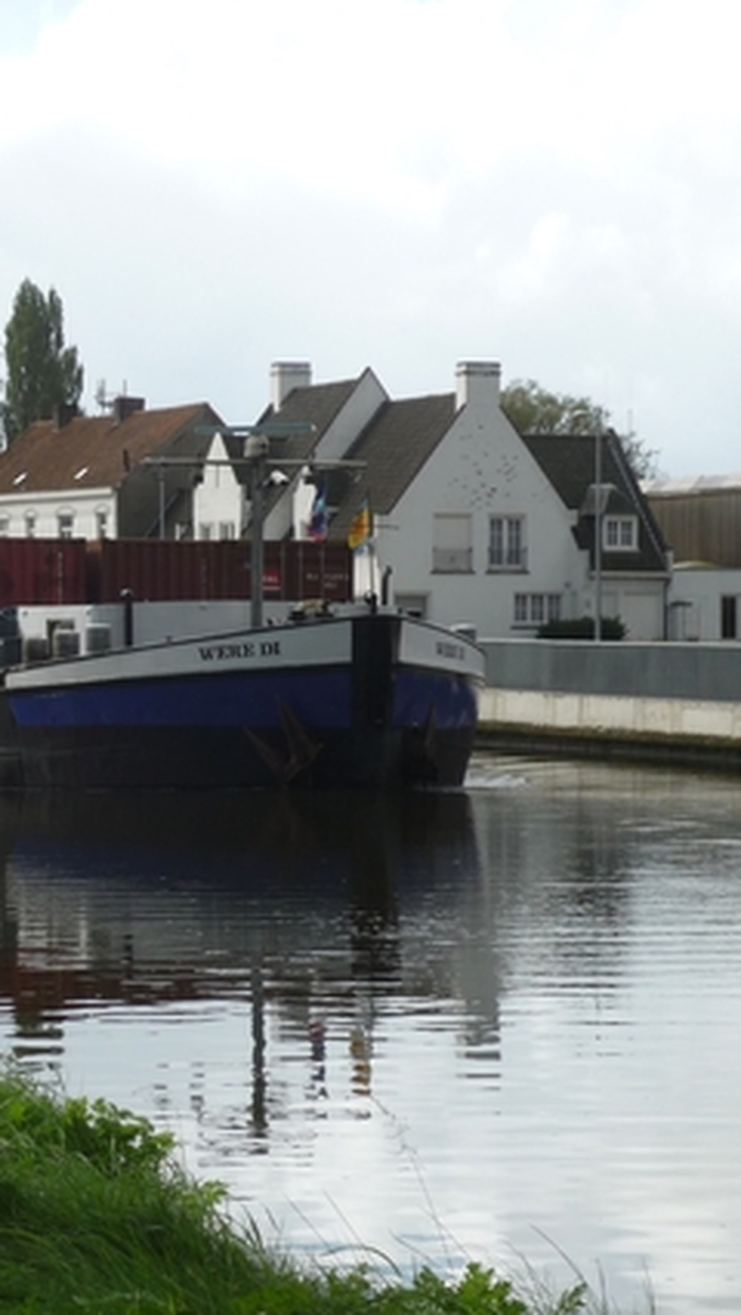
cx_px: 46
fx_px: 3803
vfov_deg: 19.6
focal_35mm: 109
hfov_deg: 11.0
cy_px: 661
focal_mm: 11.7
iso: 100
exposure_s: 1/400
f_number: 4
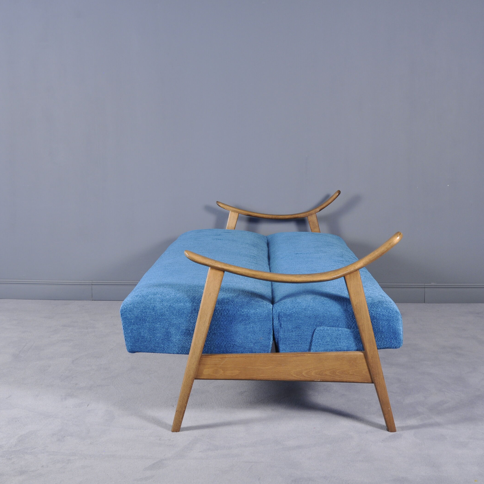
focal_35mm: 49
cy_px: 244
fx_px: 770
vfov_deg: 34.9
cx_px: 254
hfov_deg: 34.9
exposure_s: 1/5
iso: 400
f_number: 8
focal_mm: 25
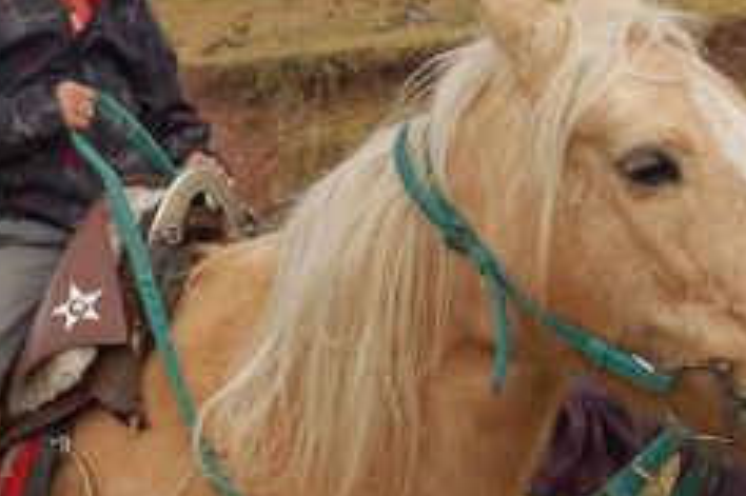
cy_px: 95
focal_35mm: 112
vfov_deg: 12.2
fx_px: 2319
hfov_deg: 18.1
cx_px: 111
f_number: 11
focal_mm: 32
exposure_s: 1/200
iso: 200
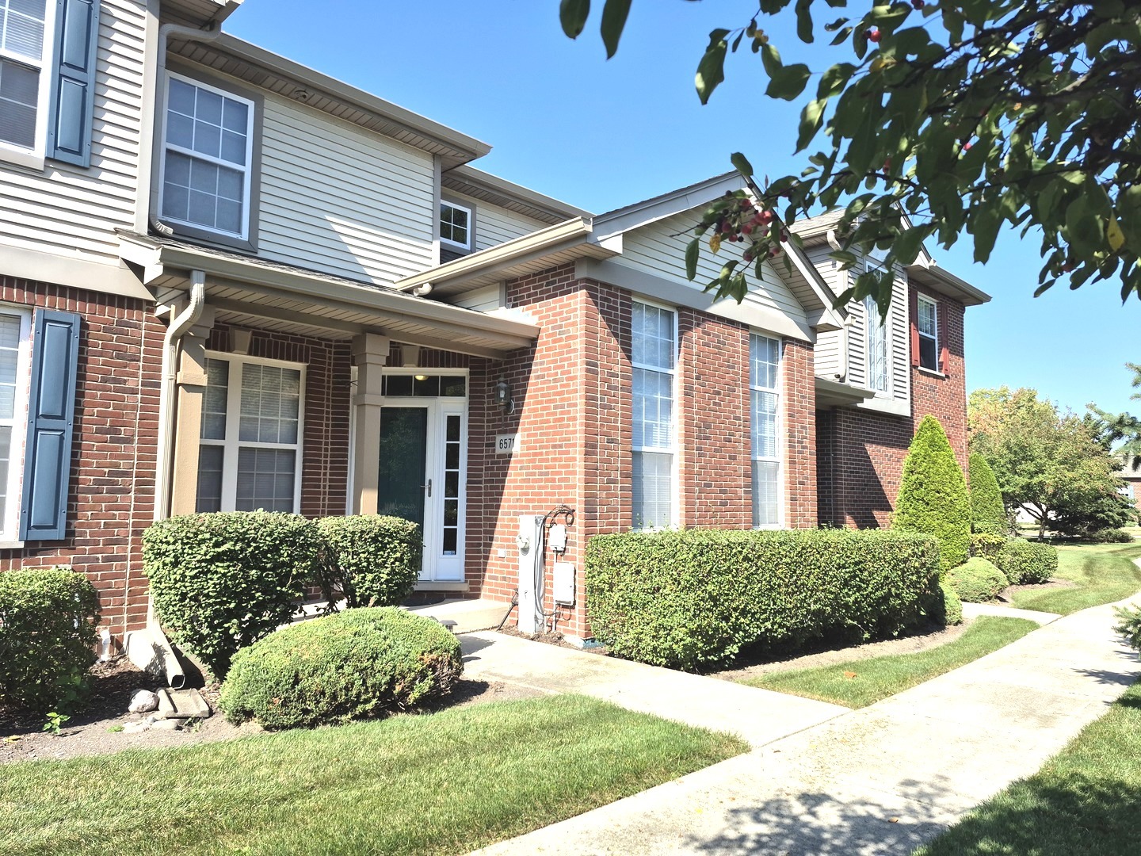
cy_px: 428
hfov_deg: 73.9
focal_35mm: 23
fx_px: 758
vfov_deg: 58.9
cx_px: 570
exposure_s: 1/1304
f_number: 1.8
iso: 25
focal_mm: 5.4
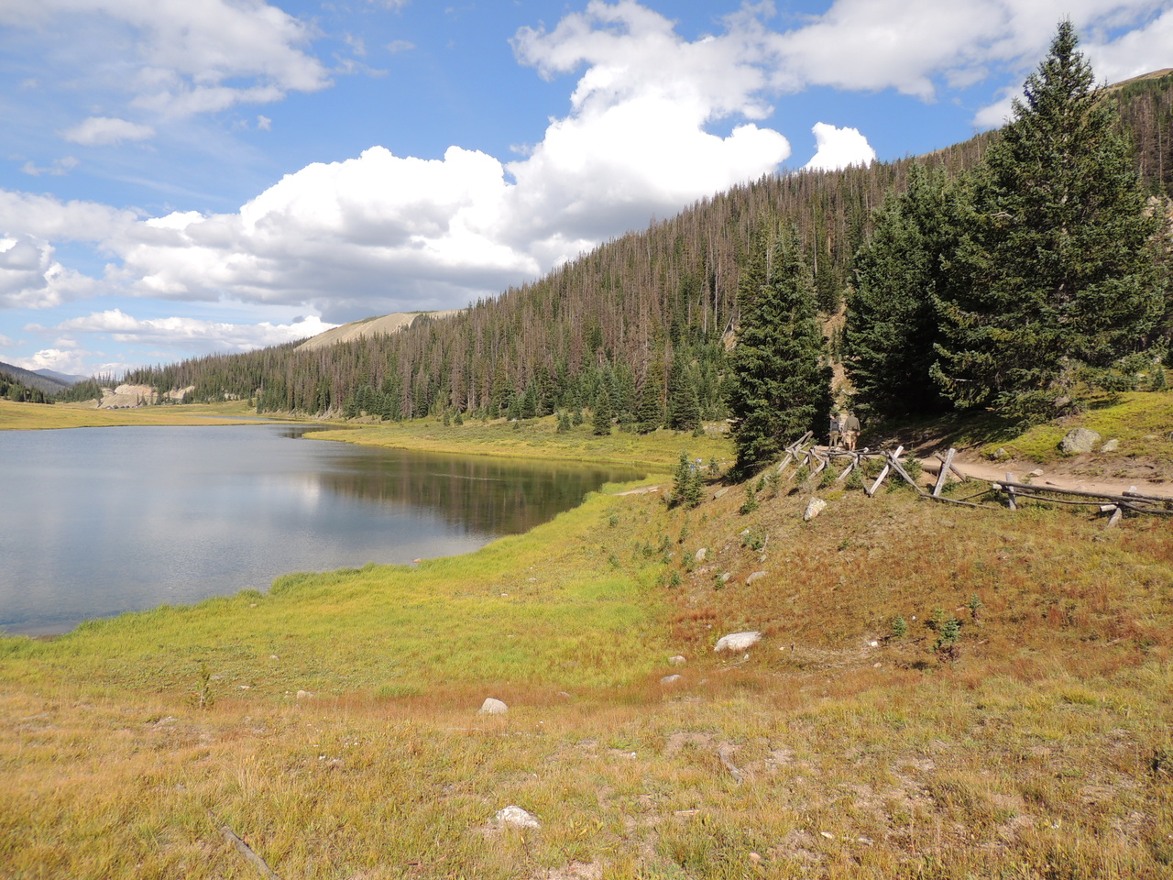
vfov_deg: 56.8
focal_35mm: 24
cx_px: 586
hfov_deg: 71.6
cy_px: 440
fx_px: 813
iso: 100
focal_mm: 4.3
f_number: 3
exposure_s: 1/1250
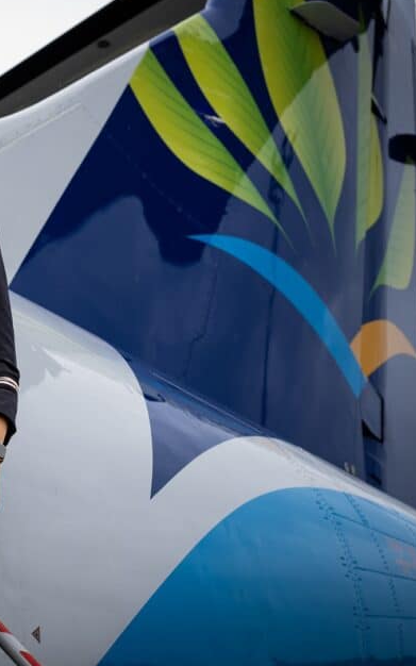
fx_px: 1361
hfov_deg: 16.7
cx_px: -72
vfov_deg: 27.5
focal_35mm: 75
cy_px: 314
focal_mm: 45
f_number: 4
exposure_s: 1/500
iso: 100
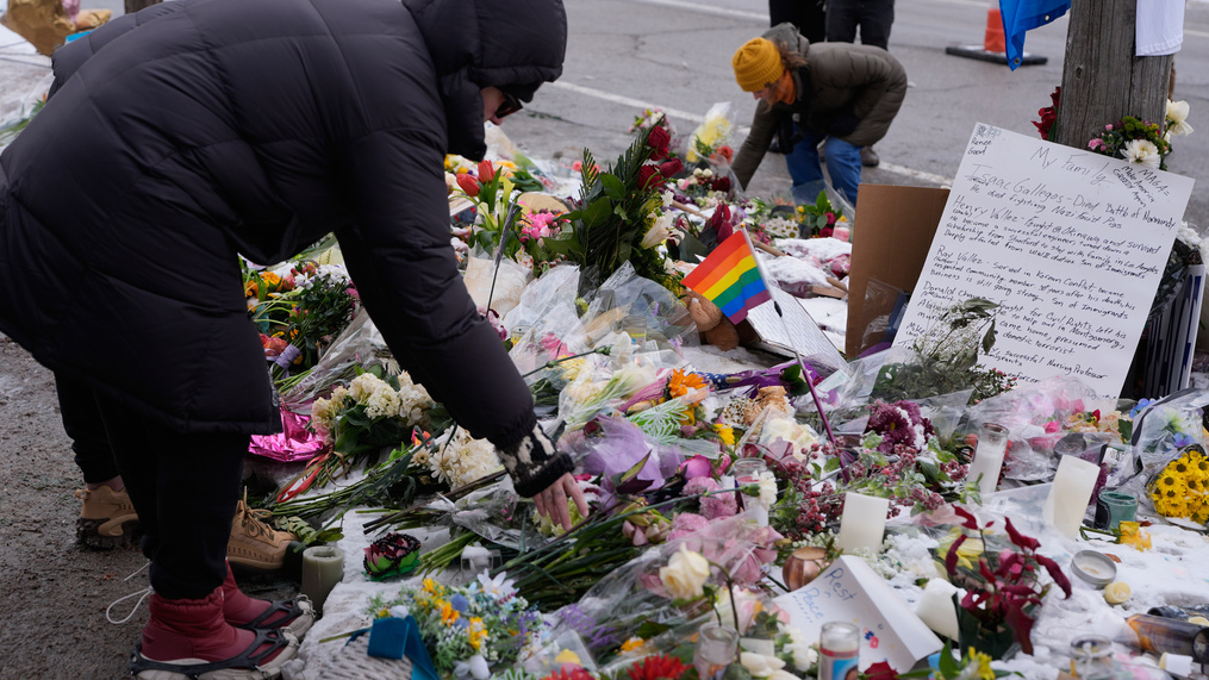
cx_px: 604
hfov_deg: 37.2
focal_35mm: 56
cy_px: 304
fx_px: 1795
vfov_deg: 21.4
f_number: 4
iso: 250
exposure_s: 1/640
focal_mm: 53
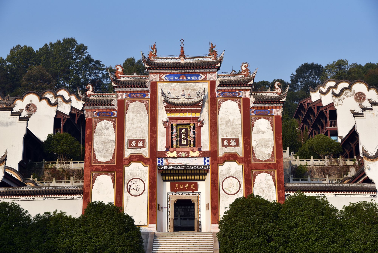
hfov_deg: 28.8
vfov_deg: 19.5
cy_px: 126
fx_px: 735
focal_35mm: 70
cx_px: 189
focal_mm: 70
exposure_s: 1/800
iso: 200
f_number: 7.1
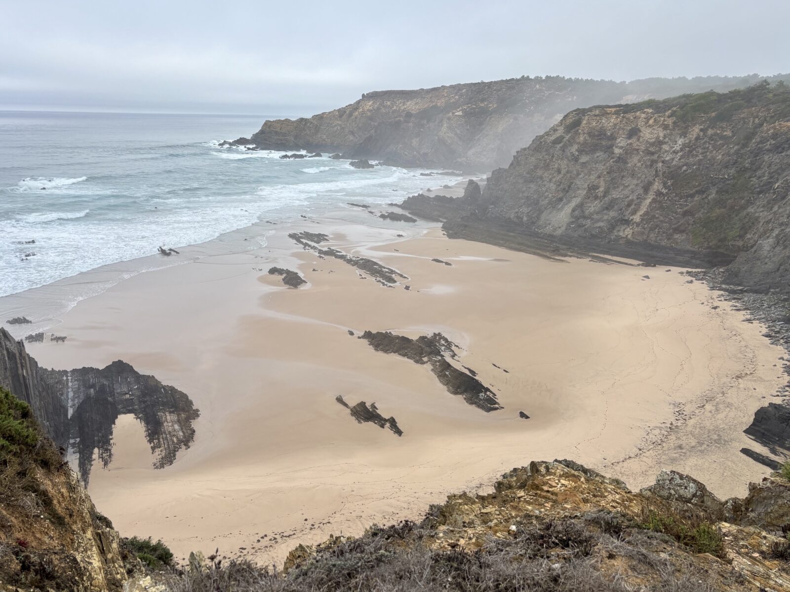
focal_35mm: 26
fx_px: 593
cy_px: 296
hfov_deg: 67.3
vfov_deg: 53.1
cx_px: 395
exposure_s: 1/1263
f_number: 1.6
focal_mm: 5.96
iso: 50
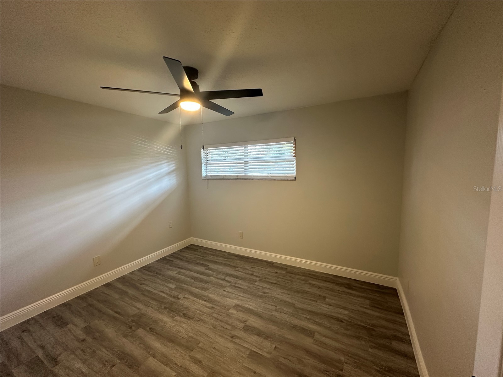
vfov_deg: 85.7
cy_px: 188
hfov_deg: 102.1
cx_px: 252
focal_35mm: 14
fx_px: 203
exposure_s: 1/60
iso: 200
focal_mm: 2.22
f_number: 2.2
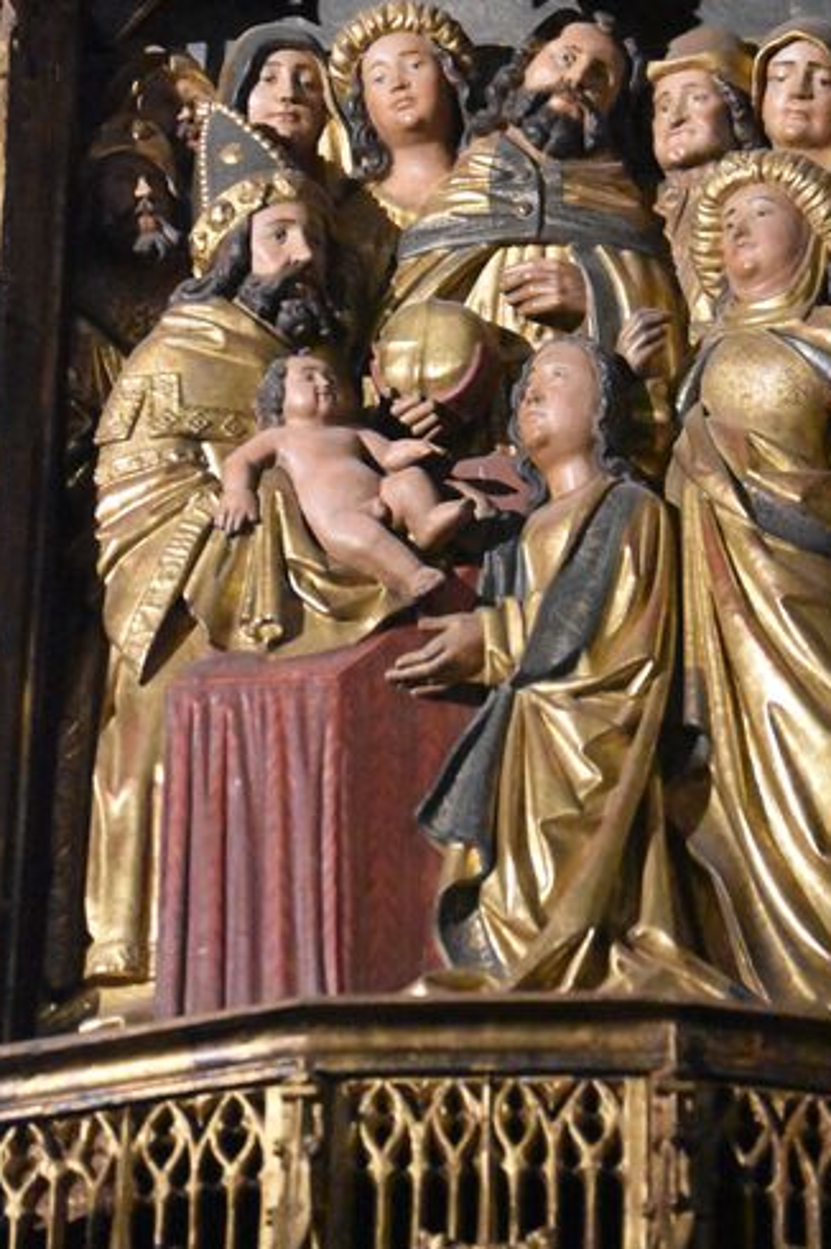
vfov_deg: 10.7
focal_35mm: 193
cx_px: 524
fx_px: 6692
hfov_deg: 7.1
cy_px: 403
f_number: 4.5
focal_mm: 90
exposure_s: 1/125
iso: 12800
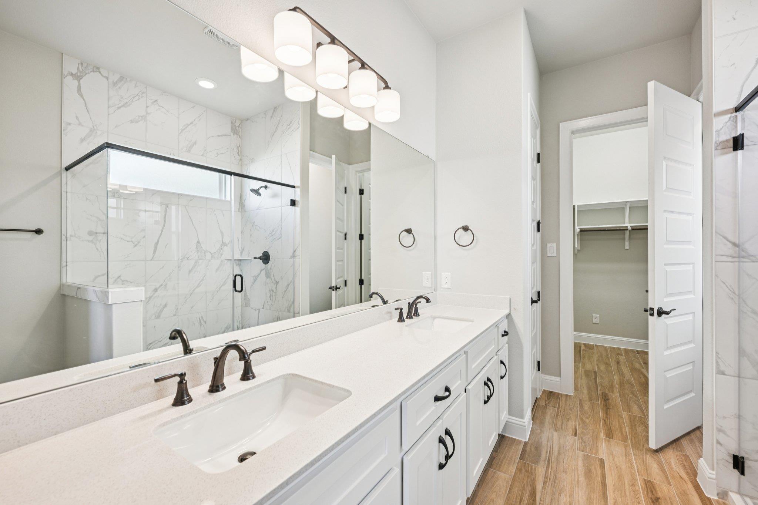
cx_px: 379
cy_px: 252
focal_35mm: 15
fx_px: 316
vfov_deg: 77.3
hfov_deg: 100.4
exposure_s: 1/15
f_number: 6.7
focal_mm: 15
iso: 180
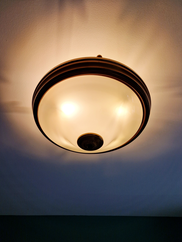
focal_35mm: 23
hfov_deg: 58.9
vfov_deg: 73.9
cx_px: 91
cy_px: 121
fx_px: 161
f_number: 1.8
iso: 50
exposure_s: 1/345
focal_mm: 5.4
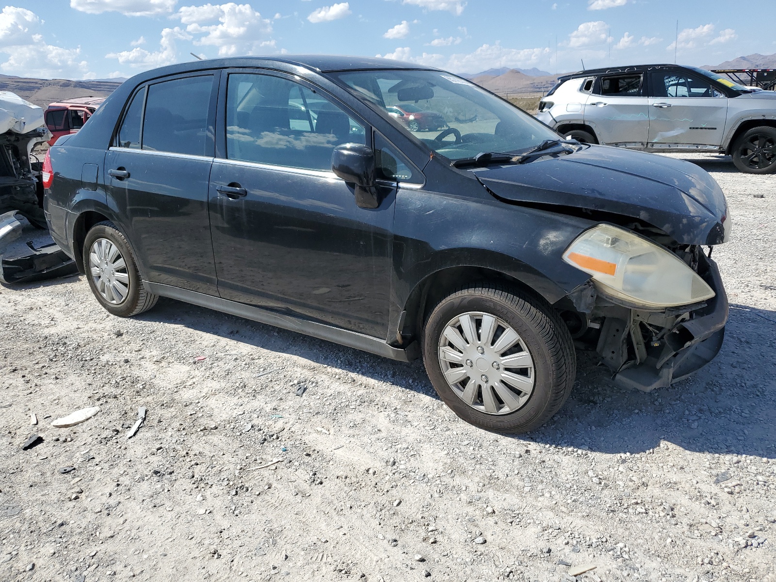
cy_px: 291
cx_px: 388
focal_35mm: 26
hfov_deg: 67.3
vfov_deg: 53.1
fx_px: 583
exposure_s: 1/3333
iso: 50
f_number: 1.5
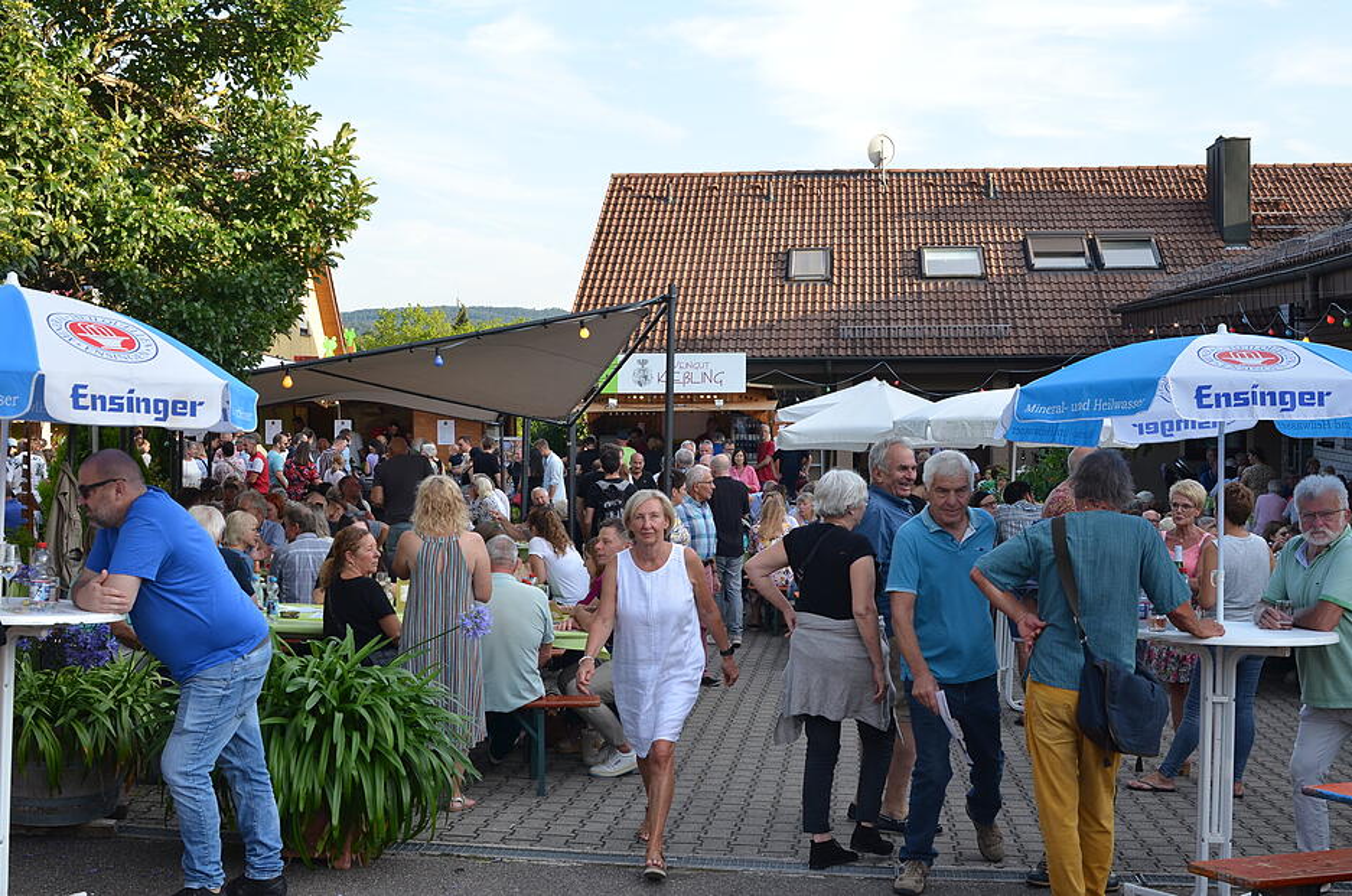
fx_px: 1743
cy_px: 448
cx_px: 676
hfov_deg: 42.4
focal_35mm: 46
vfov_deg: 28.8
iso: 200
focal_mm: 31
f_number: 6.3
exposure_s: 1/160
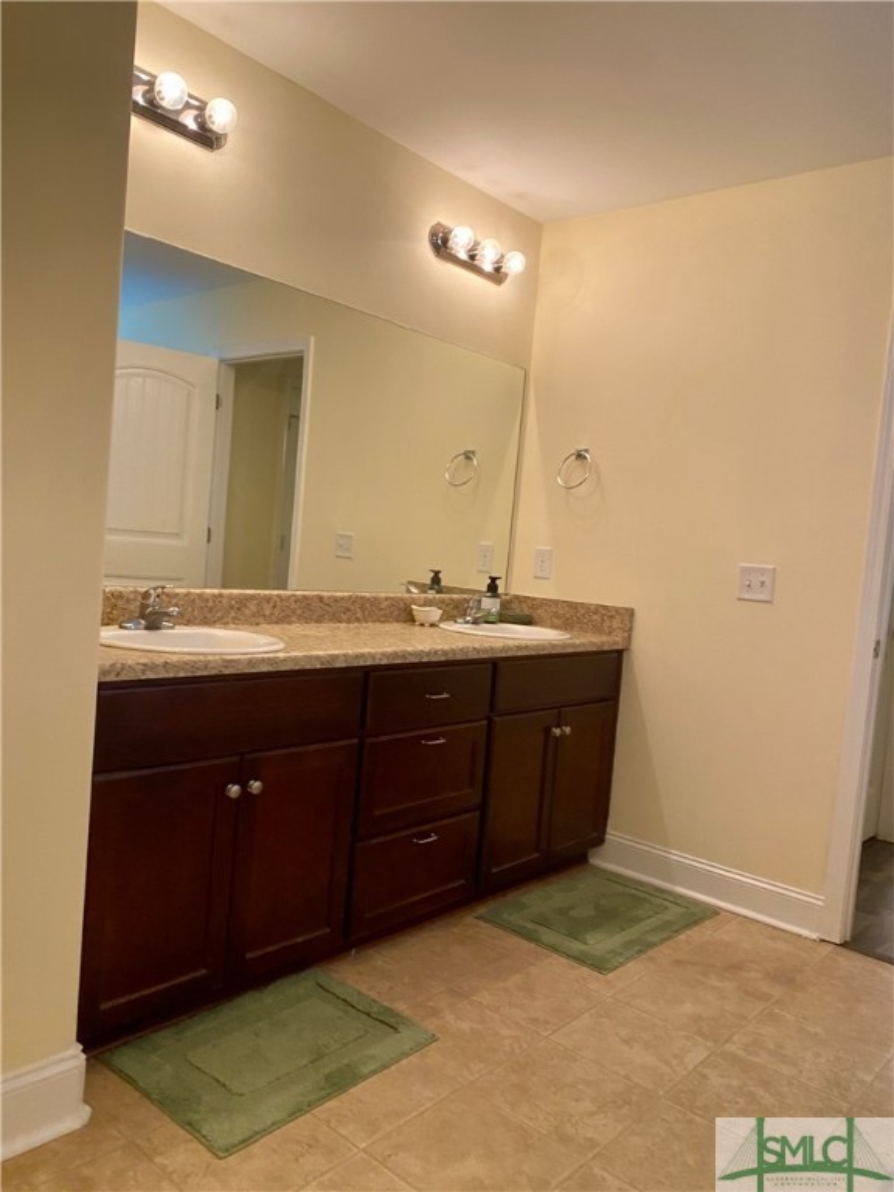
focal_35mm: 26
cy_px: 596
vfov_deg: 67.3
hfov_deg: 53.1
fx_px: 895
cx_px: 447
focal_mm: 4.25
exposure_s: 1/60
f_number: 1.8
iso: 125
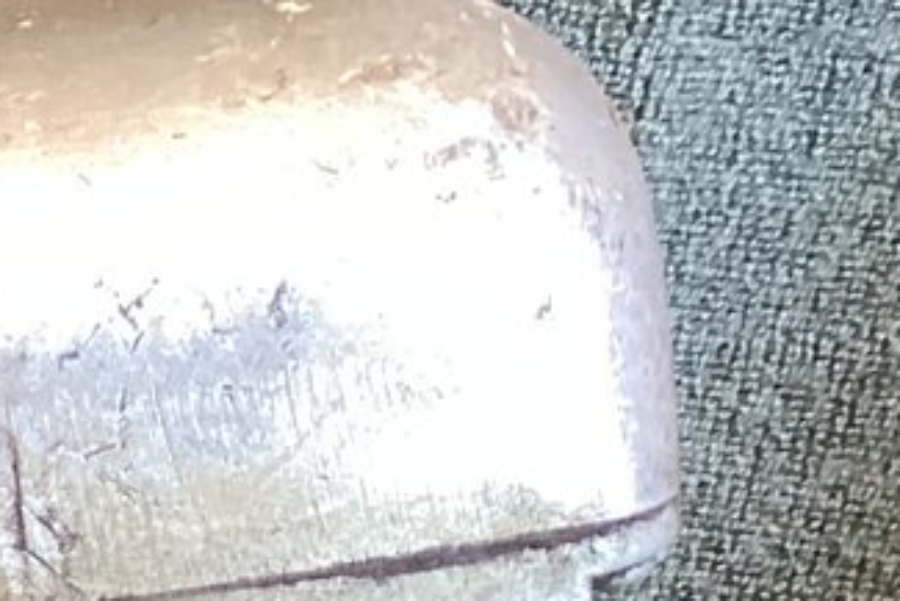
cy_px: 907
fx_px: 3751
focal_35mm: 150
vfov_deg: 8.9
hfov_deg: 11.8
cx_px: -1045
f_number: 2.4
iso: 250
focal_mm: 3.3
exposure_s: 1/40
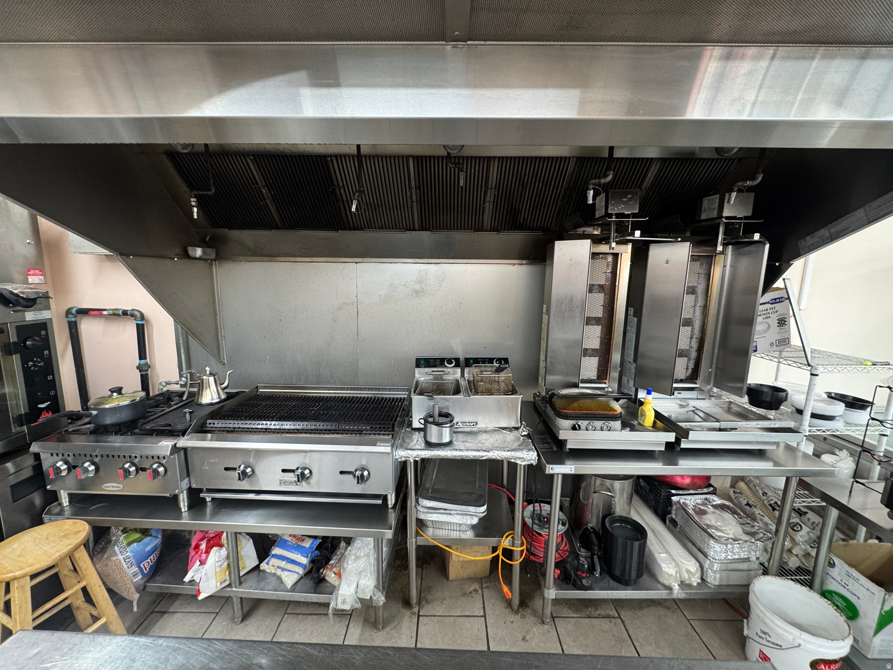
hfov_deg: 102.1
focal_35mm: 14
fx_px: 361
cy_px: 335
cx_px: 446
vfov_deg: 85.7
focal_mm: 2.22
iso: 200
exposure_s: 1/60
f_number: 2.2
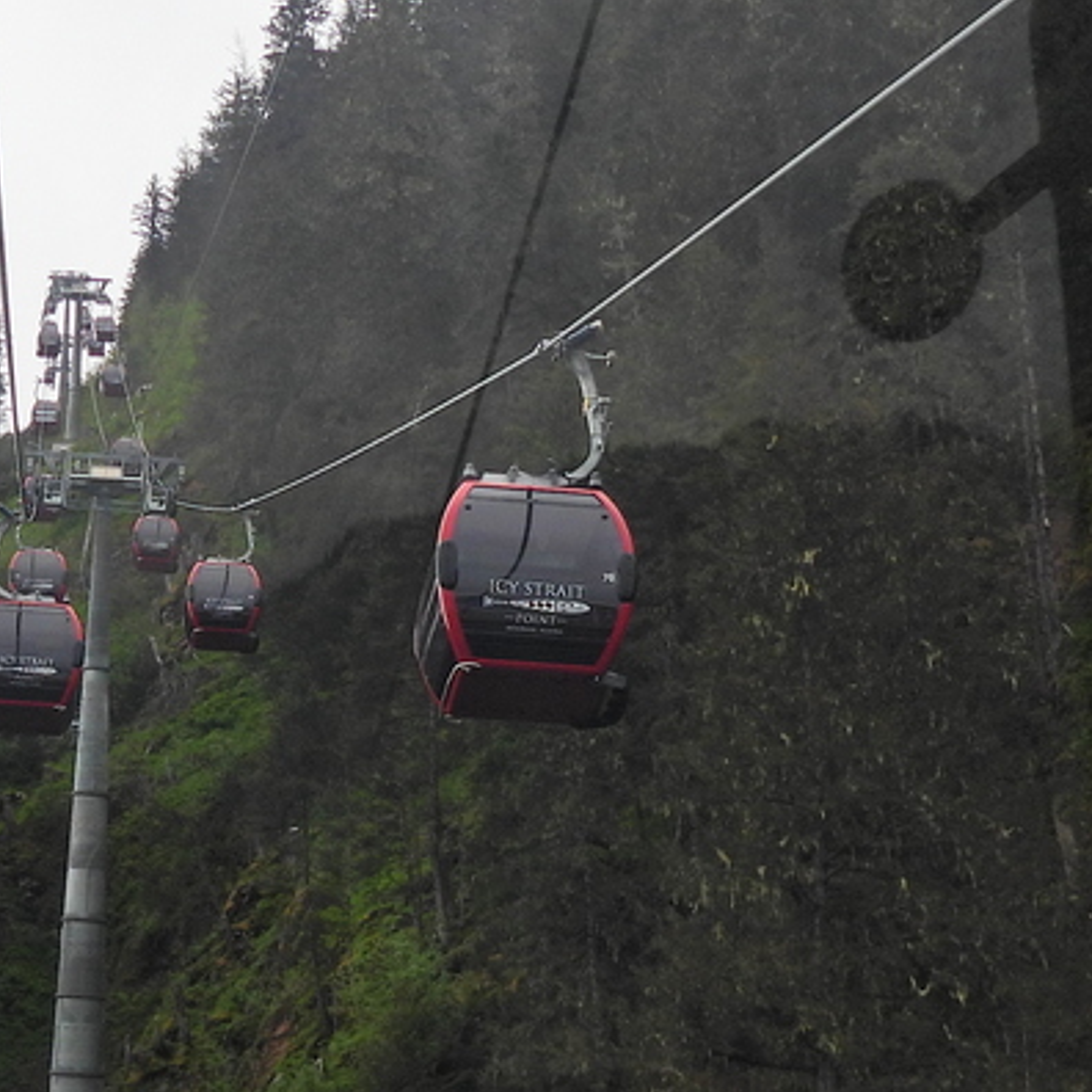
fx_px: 3569
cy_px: 811
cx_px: 254
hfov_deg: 17.3
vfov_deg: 17.3
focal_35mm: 100
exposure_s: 1/320
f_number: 3.2
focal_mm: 6.2
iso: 100
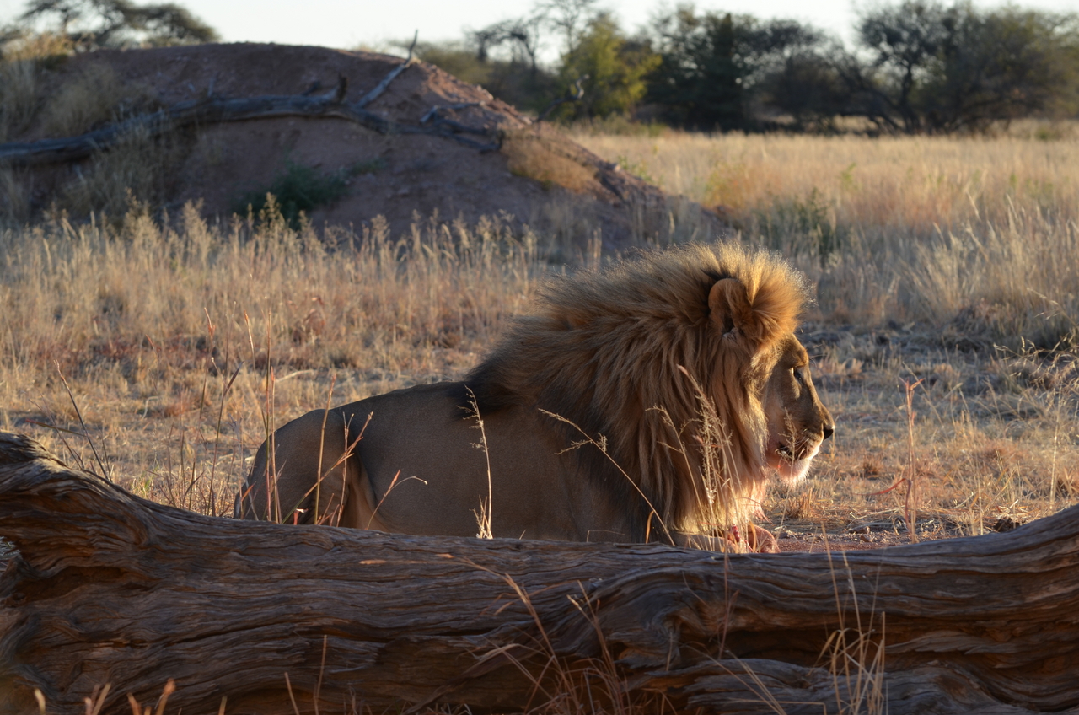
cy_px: 358
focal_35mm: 153
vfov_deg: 8.9
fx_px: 4577
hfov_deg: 13.4
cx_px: 540
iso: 200
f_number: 7.1
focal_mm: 102
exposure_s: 1/200
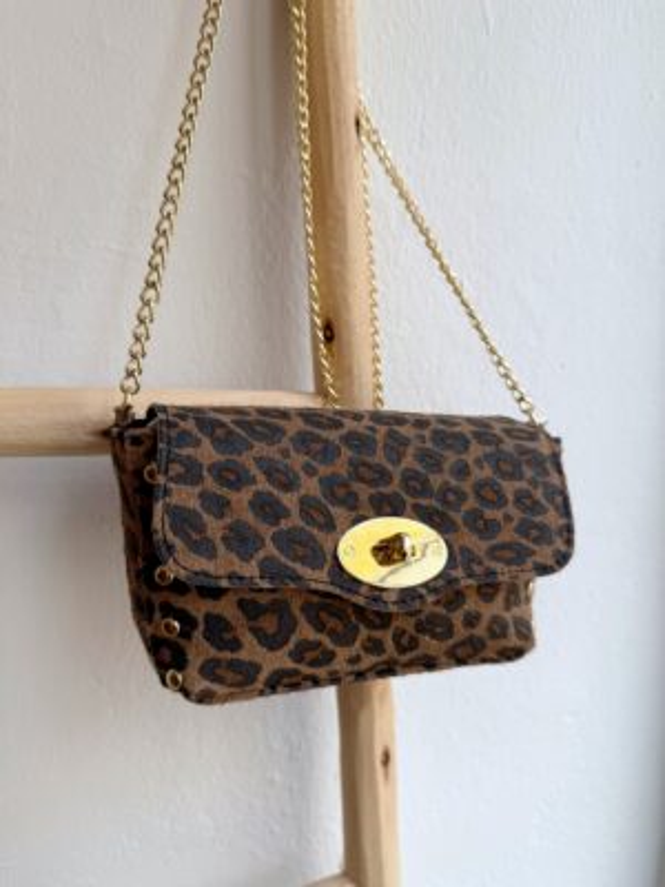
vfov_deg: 71.6
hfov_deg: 56.8
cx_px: 332
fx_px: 615
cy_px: 444
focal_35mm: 24
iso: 80
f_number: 1.78
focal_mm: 6.76
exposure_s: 1/909
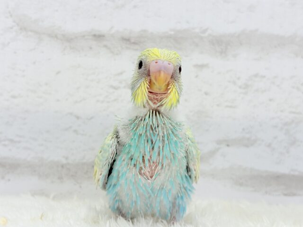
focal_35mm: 52
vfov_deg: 28.0
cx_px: 152
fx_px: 455
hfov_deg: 36.8
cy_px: 114
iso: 64
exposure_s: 1/100
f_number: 1.6
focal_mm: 5.96
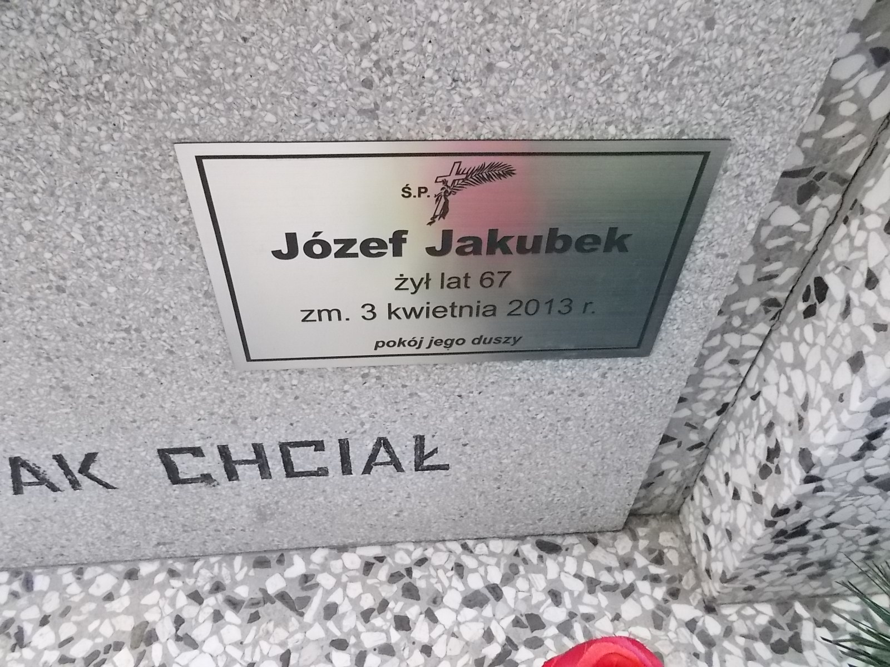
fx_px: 668
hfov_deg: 67.3
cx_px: 445
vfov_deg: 53.1
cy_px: 334
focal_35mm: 26
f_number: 8
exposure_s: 1/250
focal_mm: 4.6
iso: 400
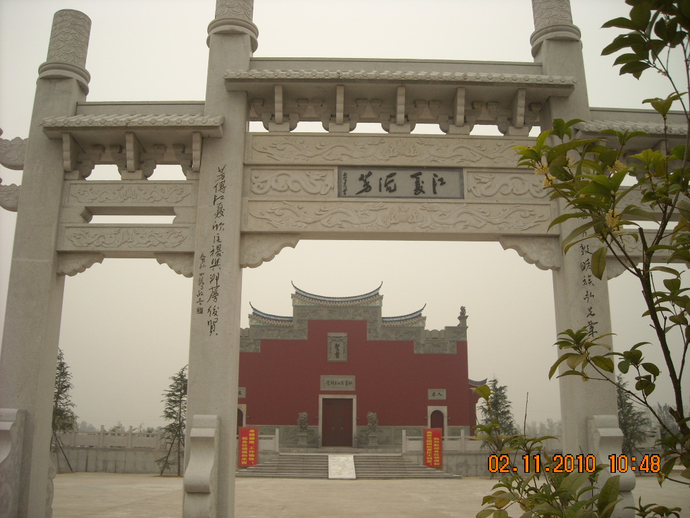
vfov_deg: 40.7
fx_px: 698
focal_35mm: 35
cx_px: 345
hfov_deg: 52.6
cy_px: 259
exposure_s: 1/402
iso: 64
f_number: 2.8
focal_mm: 5.7
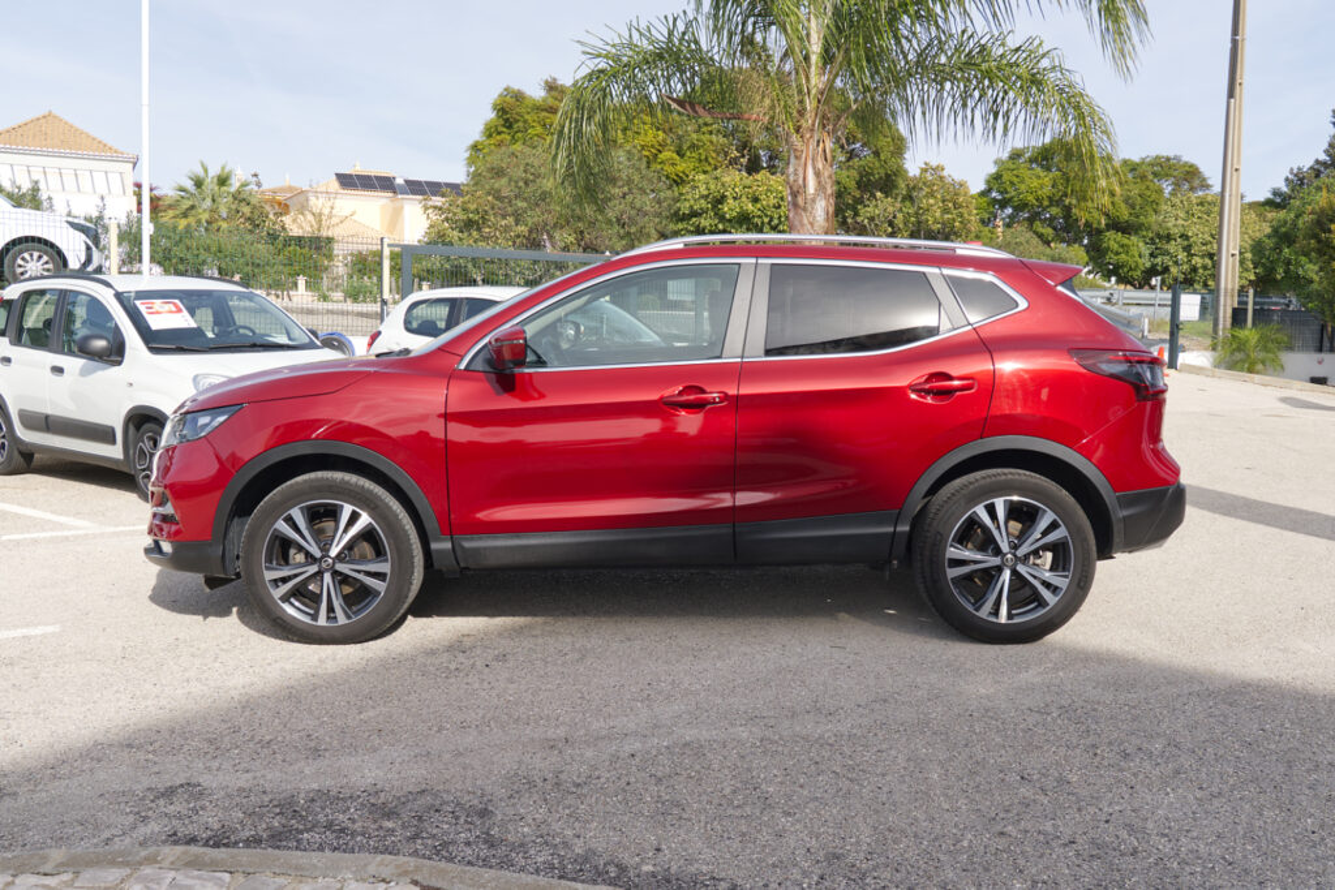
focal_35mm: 31
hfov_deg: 60.3
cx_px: 668
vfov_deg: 42.3
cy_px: 445
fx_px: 1150
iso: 160
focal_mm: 20.9
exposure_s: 1/180
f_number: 8
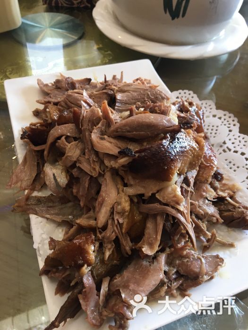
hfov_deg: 48.2
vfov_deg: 61.7
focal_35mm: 29
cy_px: 165
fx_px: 277
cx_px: 124
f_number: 2.2
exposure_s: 1/33
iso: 40
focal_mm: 4.15
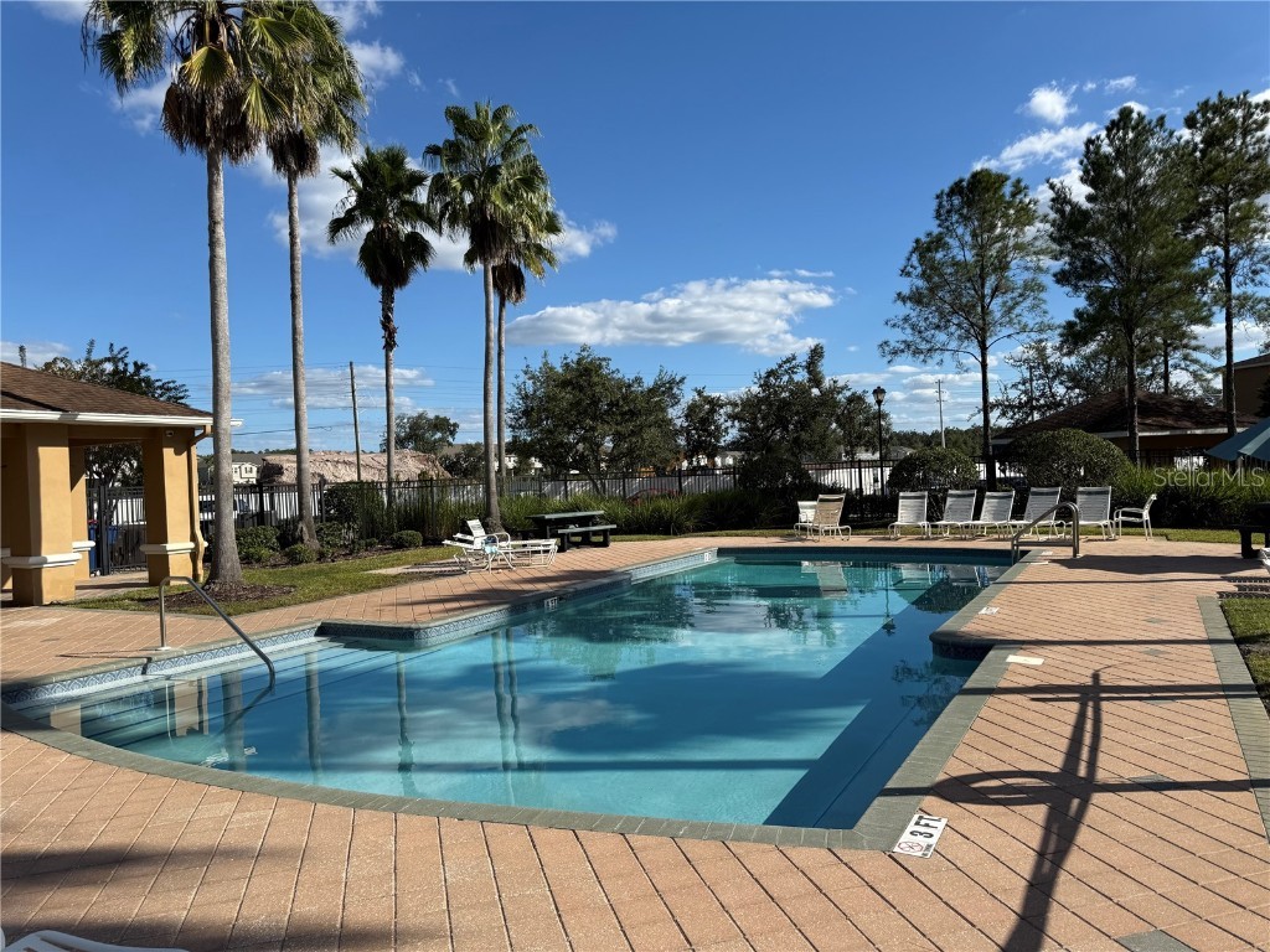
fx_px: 881
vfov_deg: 56.8
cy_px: 476
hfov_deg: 71.6
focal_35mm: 24
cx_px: 635
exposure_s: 1/5319
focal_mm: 6.76
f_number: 1.78
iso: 80
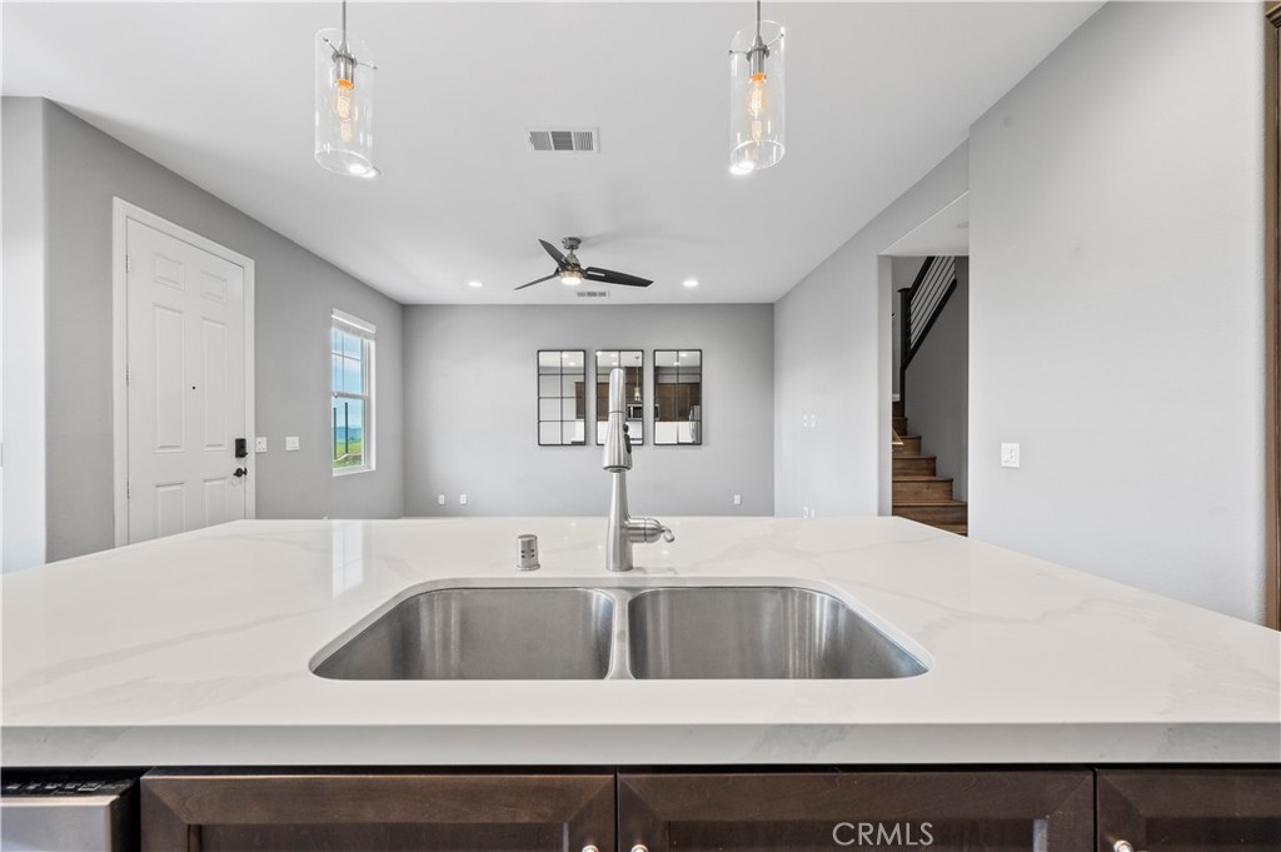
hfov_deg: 104.3
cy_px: 426
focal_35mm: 14
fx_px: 498
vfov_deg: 81.1
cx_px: 640
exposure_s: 1/6
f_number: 9
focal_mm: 14
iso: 400
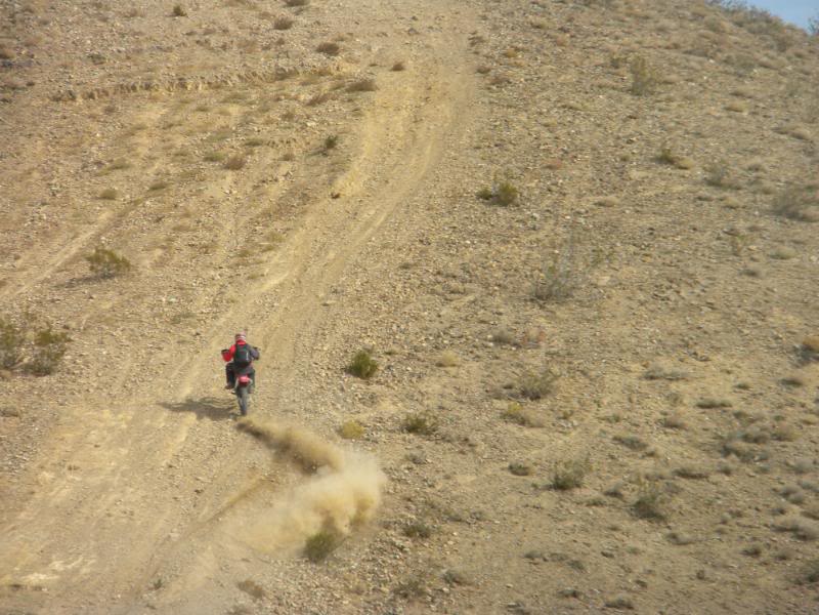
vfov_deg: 5.7
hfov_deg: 7.6
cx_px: 410
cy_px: 308
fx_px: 6151
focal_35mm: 260
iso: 90
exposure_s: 1/583
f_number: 5.3
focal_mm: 46.2
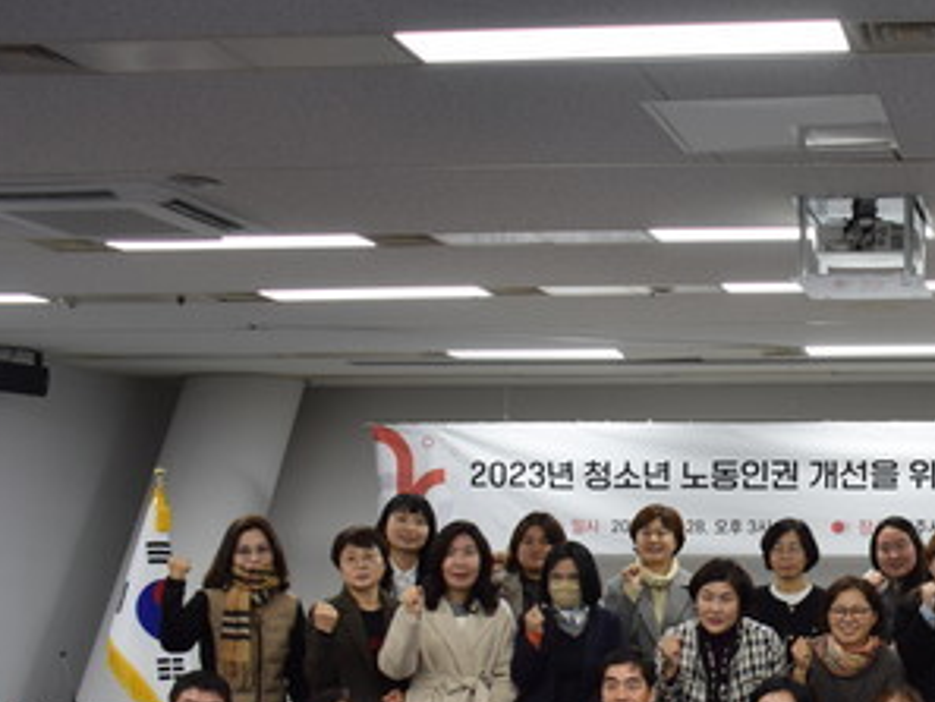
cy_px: 570
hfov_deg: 28.5
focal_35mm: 64
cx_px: 919
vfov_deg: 22.6
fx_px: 1729
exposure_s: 1/60
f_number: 4
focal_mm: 22
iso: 400
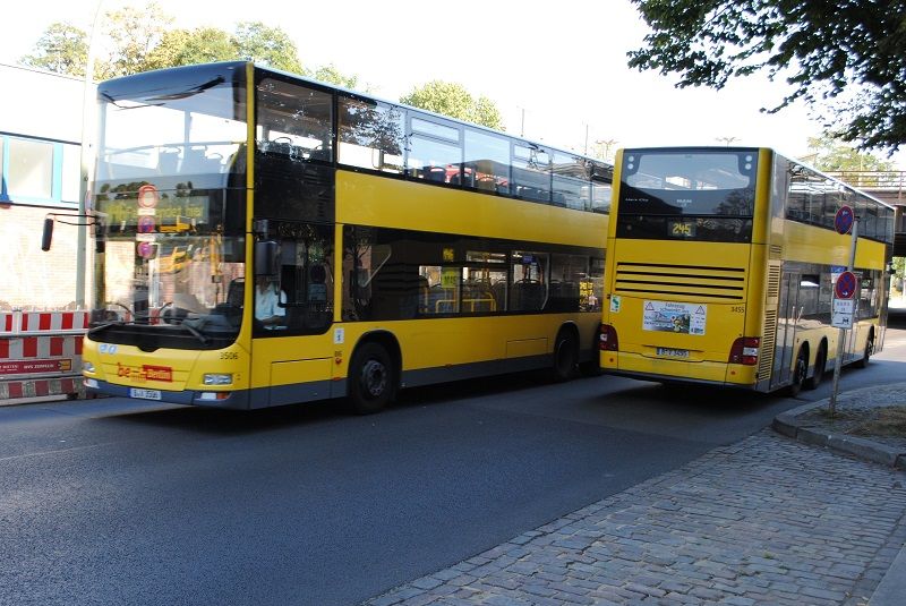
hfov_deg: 57.2
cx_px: 453
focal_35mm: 33
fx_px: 831
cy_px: 303
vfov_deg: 40.0
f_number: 5.6
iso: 200
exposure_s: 1/125
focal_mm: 22
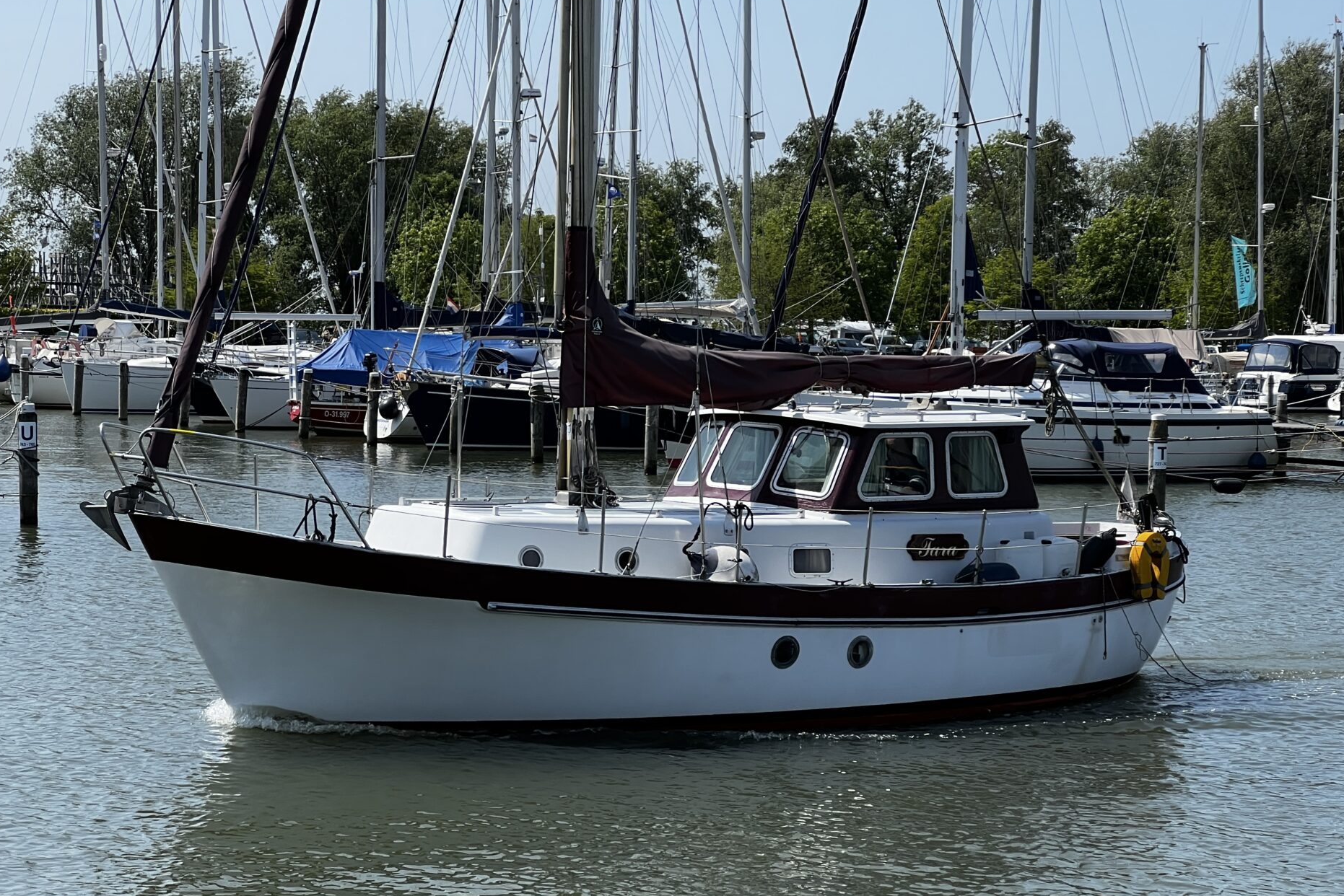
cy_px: 531
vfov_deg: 15.9
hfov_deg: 23.6
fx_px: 3211
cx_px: 646
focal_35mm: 86
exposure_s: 1/717
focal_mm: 9
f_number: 2.8
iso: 32
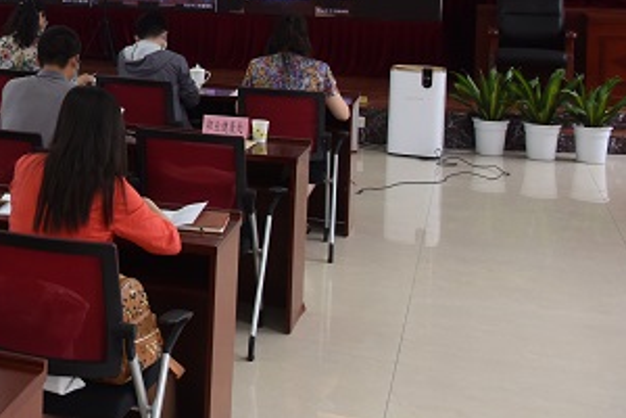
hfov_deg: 26.6
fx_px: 1113
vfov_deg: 20.3
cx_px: -186
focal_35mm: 64
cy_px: -41
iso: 1250
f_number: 6.3
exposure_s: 1/160
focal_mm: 24
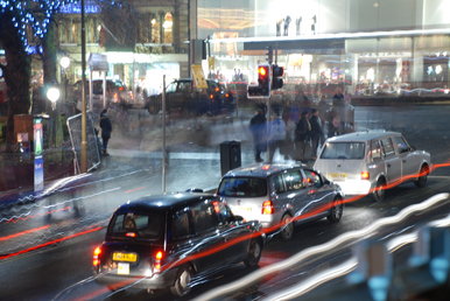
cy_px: 150
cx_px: 225
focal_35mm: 99
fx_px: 1238
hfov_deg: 20.6
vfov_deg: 13.8
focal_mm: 66
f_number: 5.3
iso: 100
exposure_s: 3
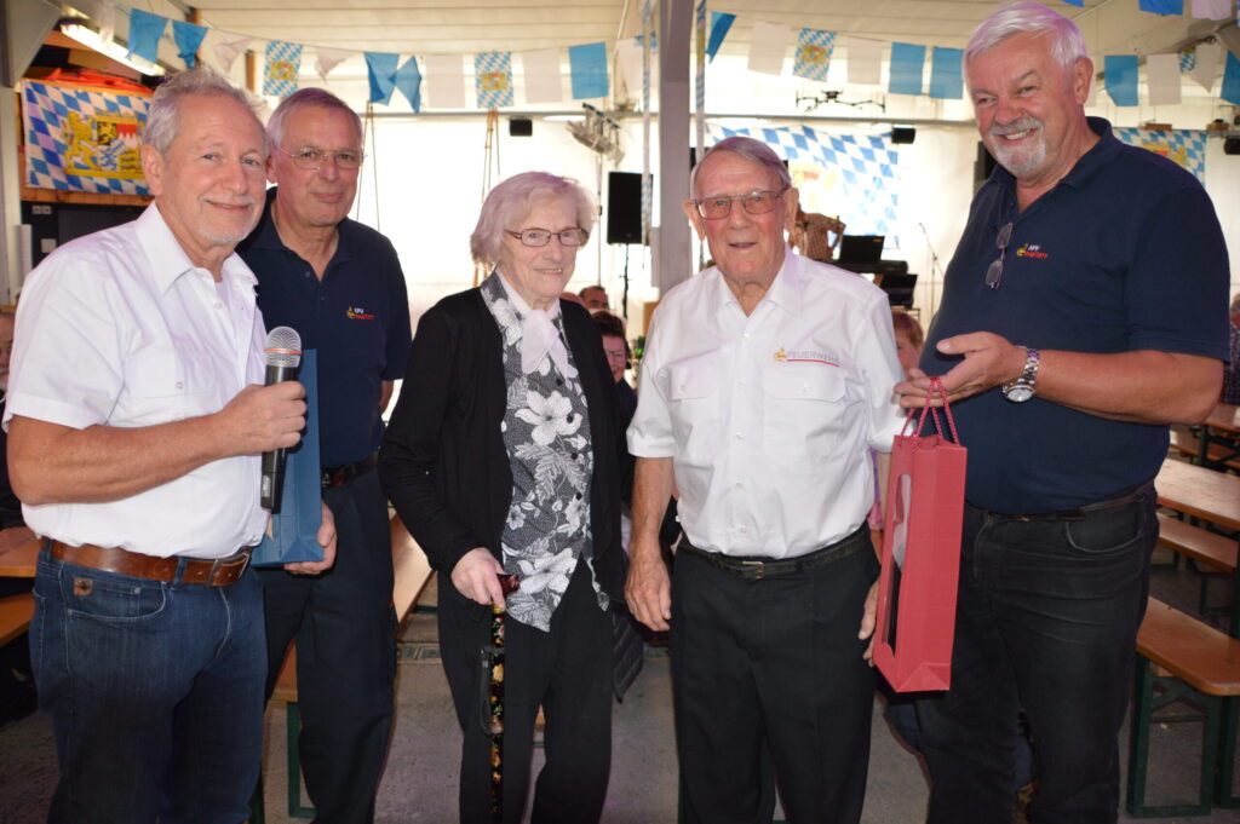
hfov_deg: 67.4
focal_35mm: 27
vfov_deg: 47.9
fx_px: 929
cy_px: 412
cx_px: 620
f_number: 3.5
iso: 450
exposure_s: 1/60
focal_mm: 18
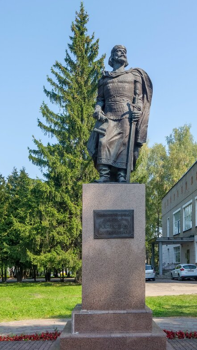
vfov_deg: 50.5
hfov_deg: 29.7
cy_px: 178
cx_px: 106
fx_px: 371
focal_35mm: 40
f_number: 7.1
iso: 200
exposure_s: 1/500
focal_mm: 18
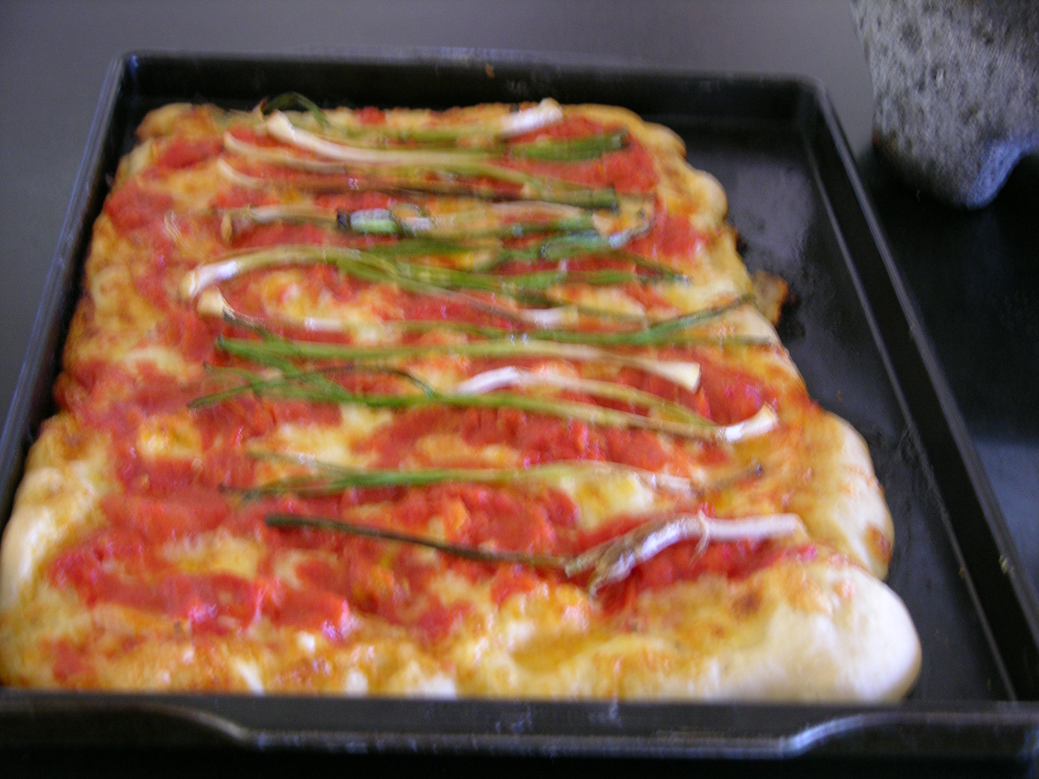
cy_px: 390
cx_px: 520
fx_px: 2221
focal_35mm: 74
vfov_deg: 19.9
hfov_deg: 26.3
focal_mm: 18.8
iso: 132
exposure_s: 1/5.2
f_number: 3.3
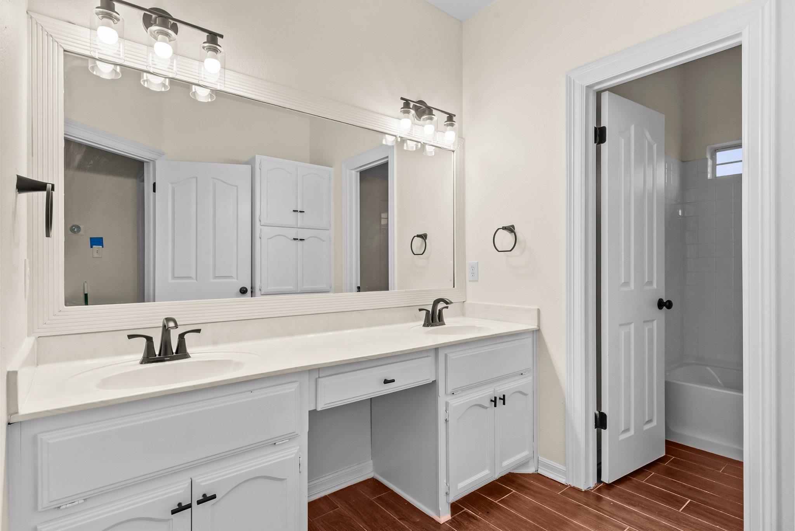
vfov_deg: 67.4
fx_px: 398
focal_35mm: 18
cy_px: 266
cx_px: 398
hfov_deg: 90.0
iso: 1250
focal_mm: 18
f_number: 11
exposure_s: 1/6
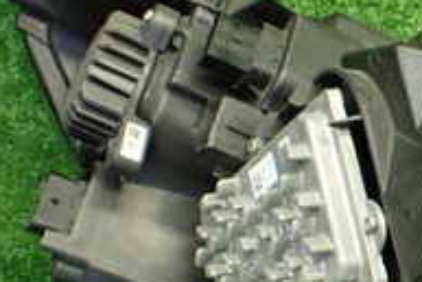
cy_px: 190
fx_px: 1138
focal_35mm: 97
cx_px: 531
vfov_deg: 14.1
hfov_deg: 19.5
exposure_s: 1/125
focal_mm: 5.4
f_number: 2.3
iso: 800
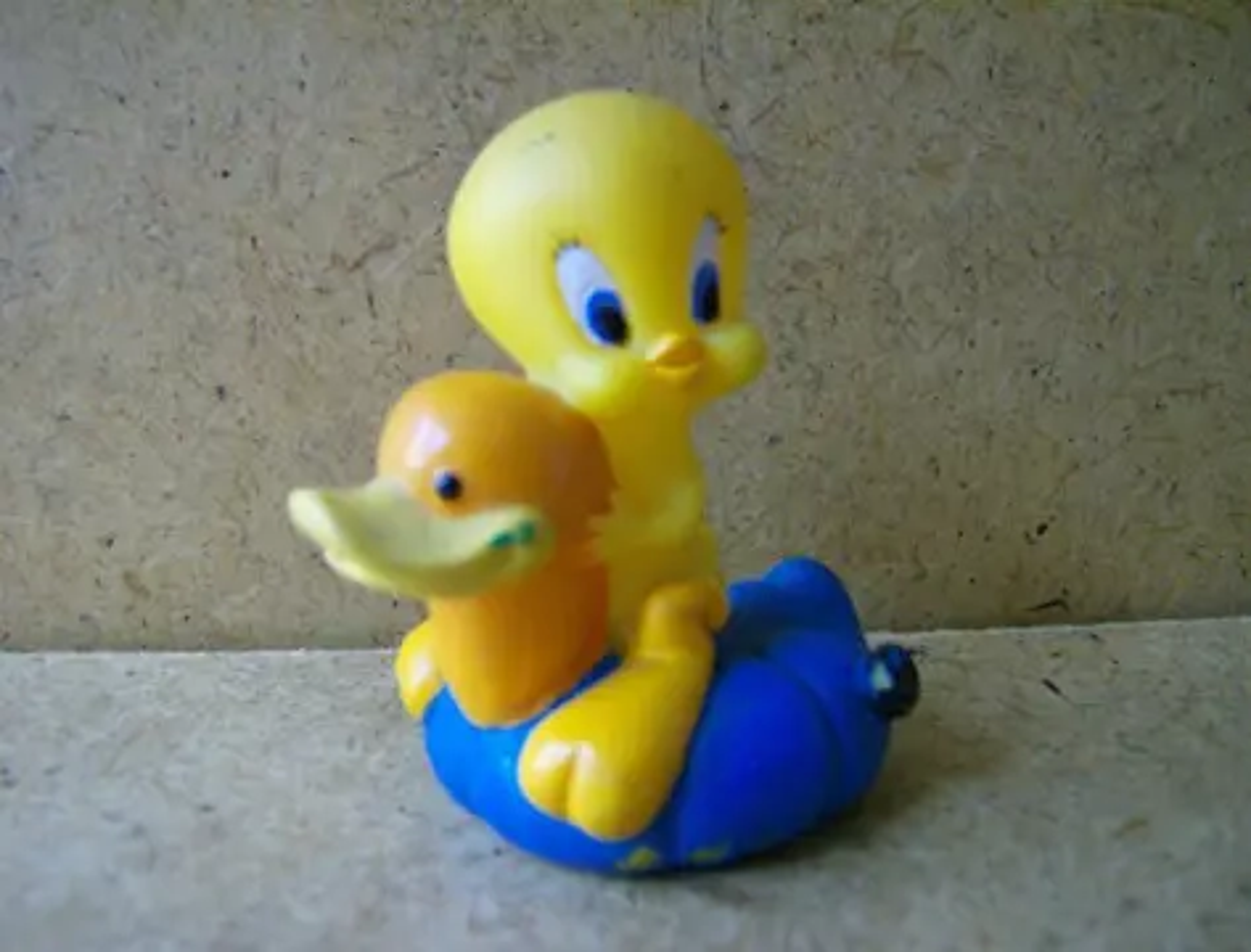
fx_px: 1308
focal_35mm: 36
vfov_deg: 40.0
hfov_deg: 51.1
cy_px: 476
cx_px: 626
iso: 115
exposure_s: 1/64
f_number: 2.8
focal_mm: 6
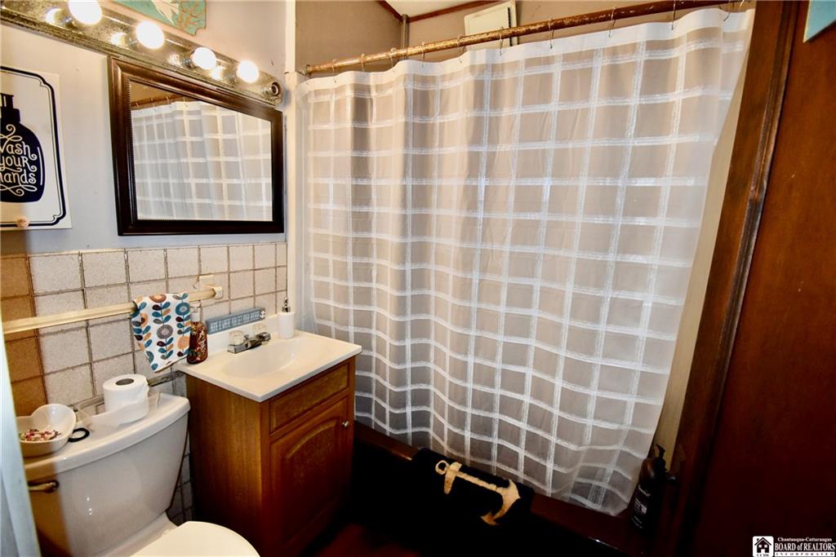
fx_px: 348
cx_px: 418
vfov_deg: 77.3
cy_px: 278
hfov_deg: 100.4
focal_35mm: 15
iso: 800
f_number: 4.5
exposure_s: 1/160
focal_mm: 10
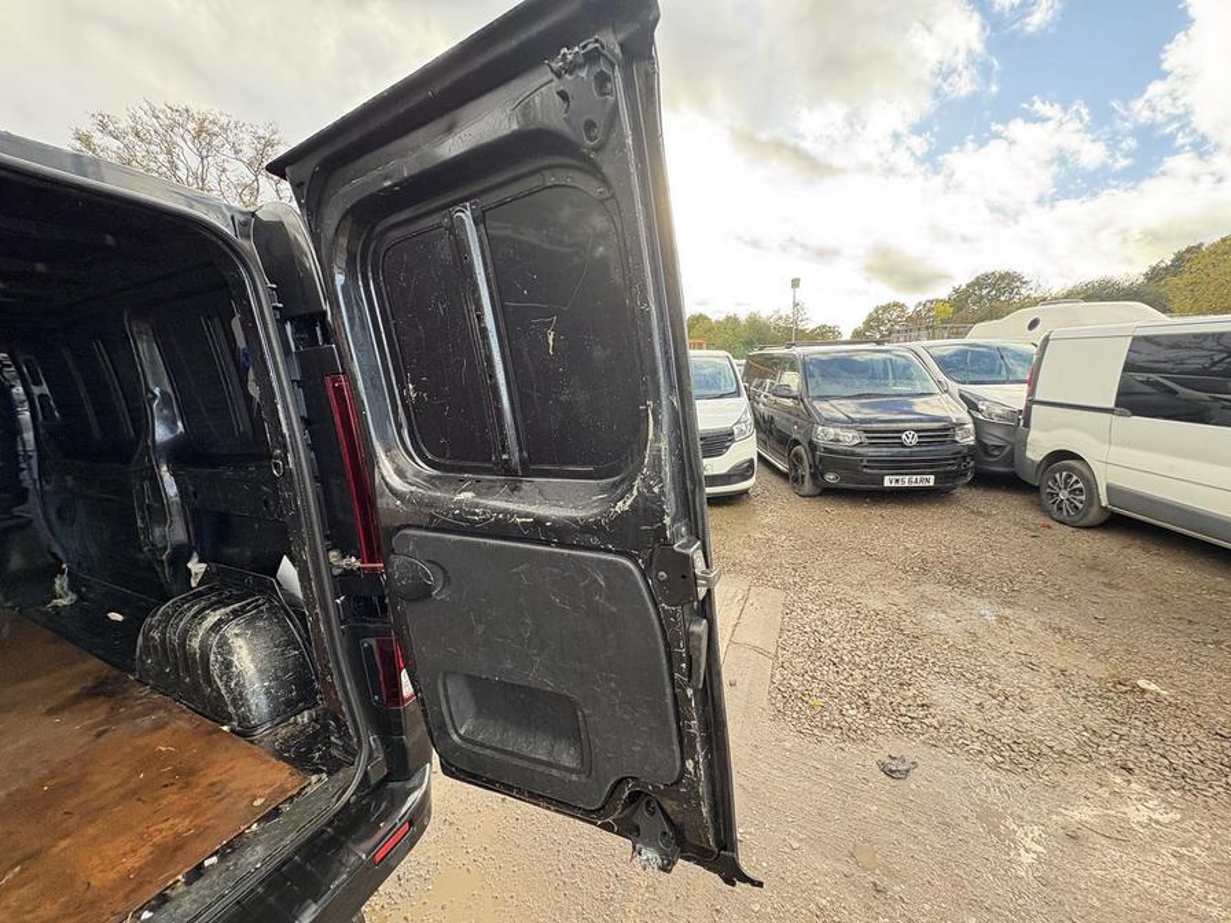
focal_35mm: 14
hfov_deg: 102.1
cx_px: 616
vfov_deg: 85.7
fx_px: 498
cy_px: 462
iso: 100
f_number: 2.2
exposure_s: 1/119
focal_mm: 2.22
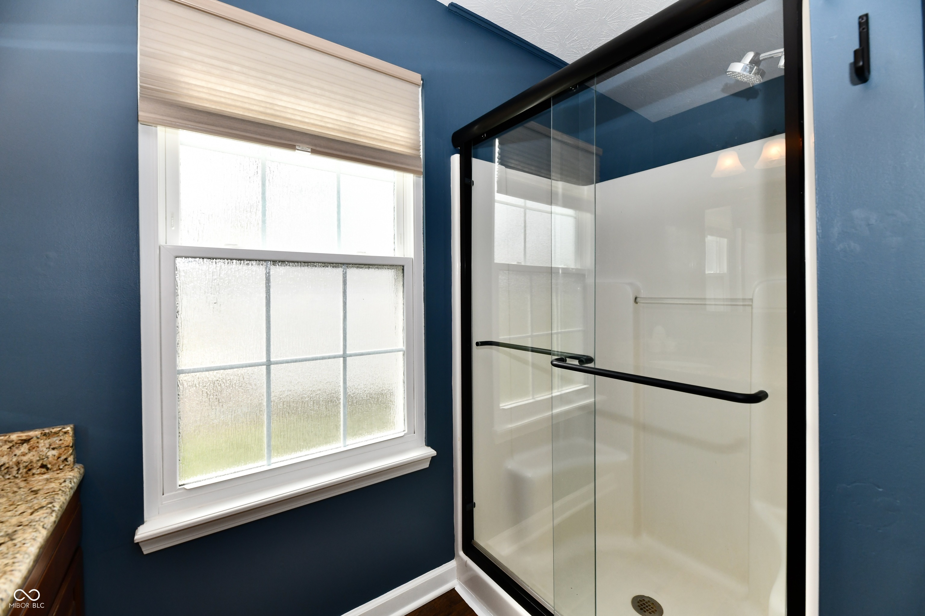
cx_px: 462
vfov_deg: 81.2
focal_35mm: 14
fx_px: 360
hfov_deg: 104.3
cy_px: 308
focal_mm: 14
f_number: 7.1
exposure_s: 1/200
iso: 640
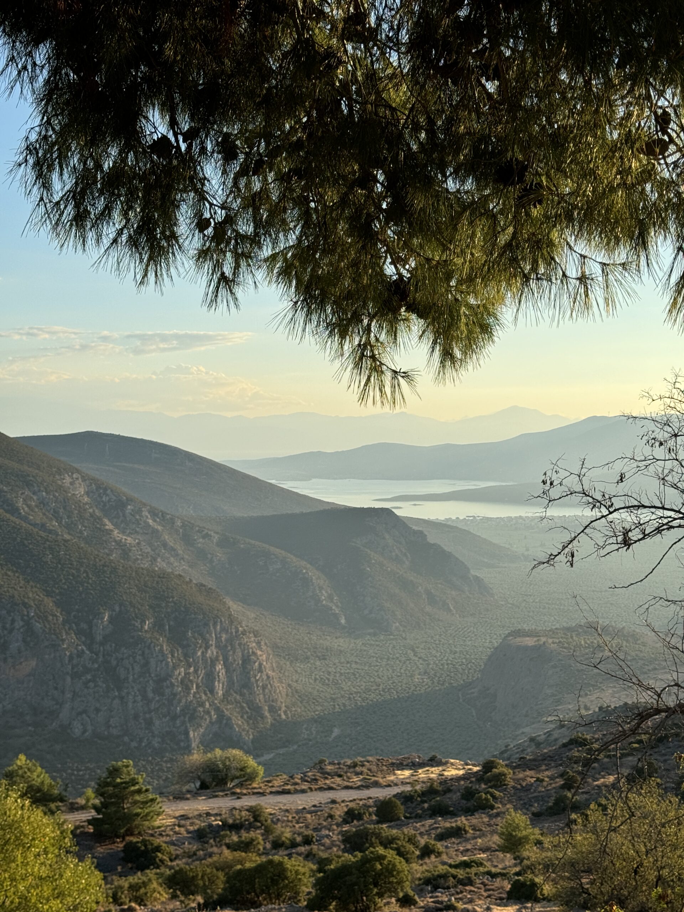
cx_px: 342
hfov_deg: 30.3
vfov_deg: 39.7
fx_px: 1265
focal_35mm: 48
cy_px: 456
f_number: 1.78
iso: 64
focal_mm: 6.76
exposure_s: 1/2179
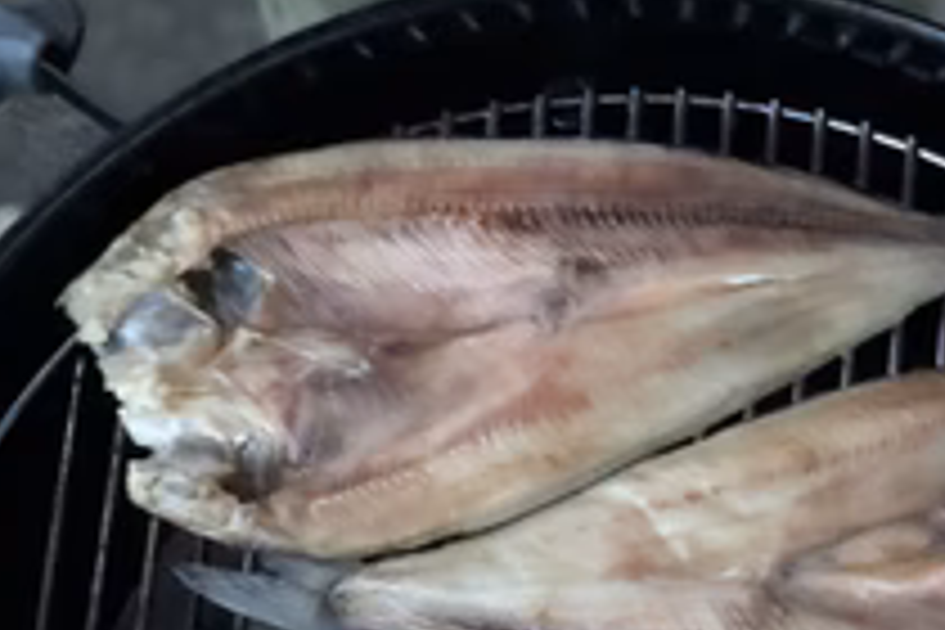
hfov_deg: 19.8
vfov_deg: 12.9
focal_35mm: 103
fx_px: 2704
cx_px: 621
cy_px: 814
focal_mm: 6
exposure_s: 1/8
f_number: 2.4
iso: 250
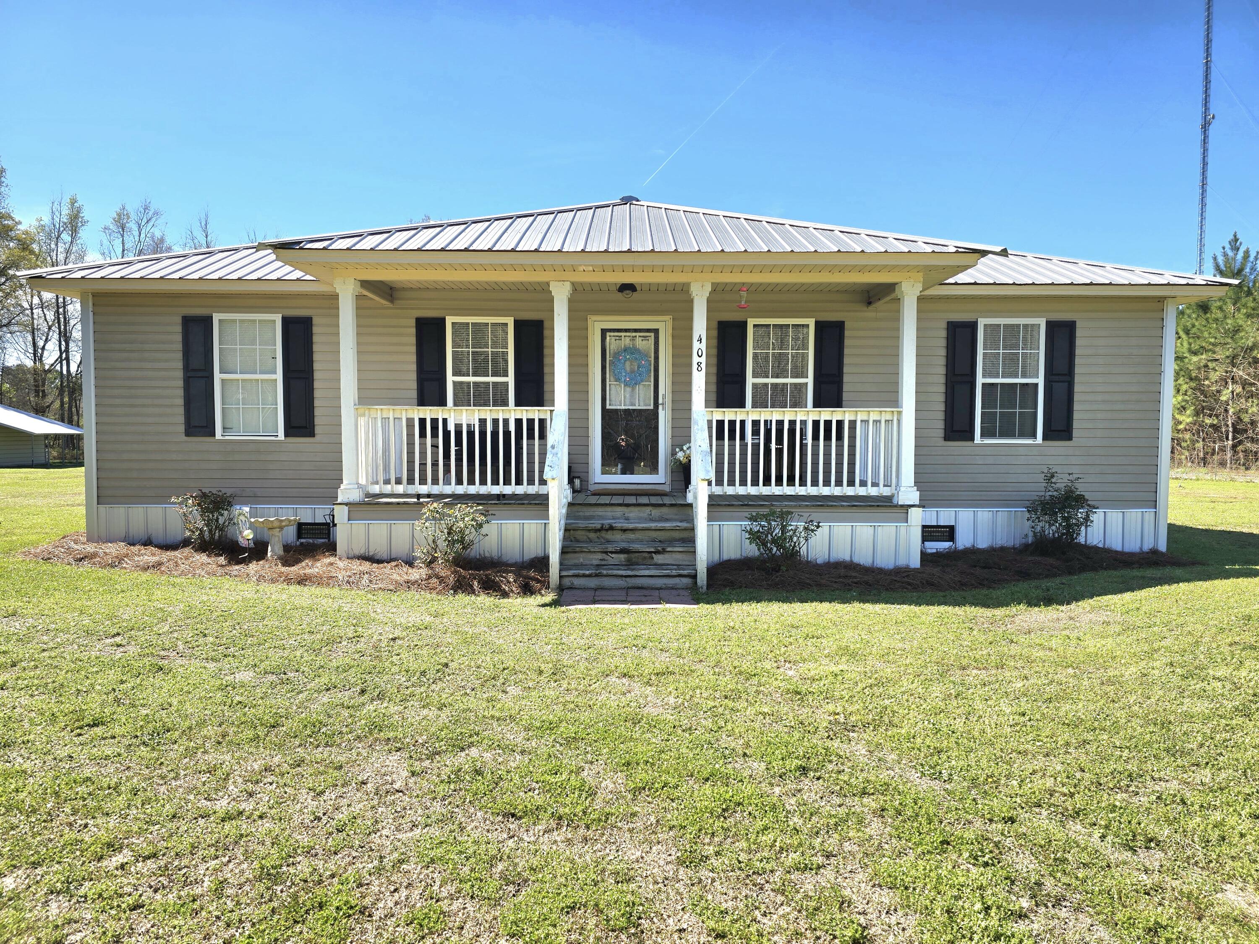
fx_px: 837
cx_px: 630
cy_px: 472
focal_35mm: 23
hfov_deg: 73.9
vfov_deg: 58.9
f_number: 1.7
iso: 12
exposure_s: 1/625
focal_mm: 6.3
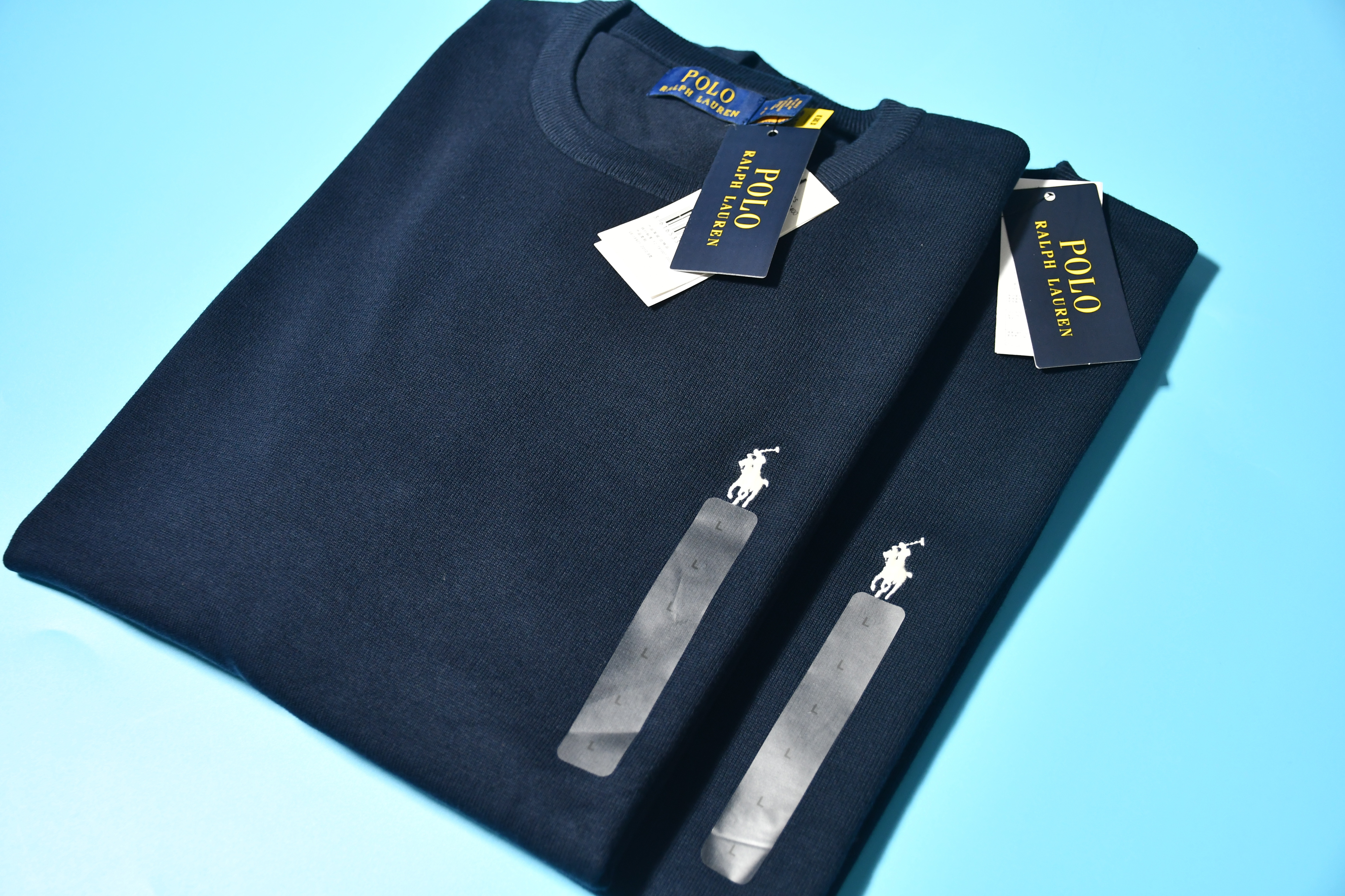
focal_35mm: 40
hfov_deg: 48.5
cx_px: 672
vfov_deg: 33.4
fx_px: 1494
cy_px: 448
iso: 800
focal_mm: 27
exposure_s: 1/200
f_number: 4
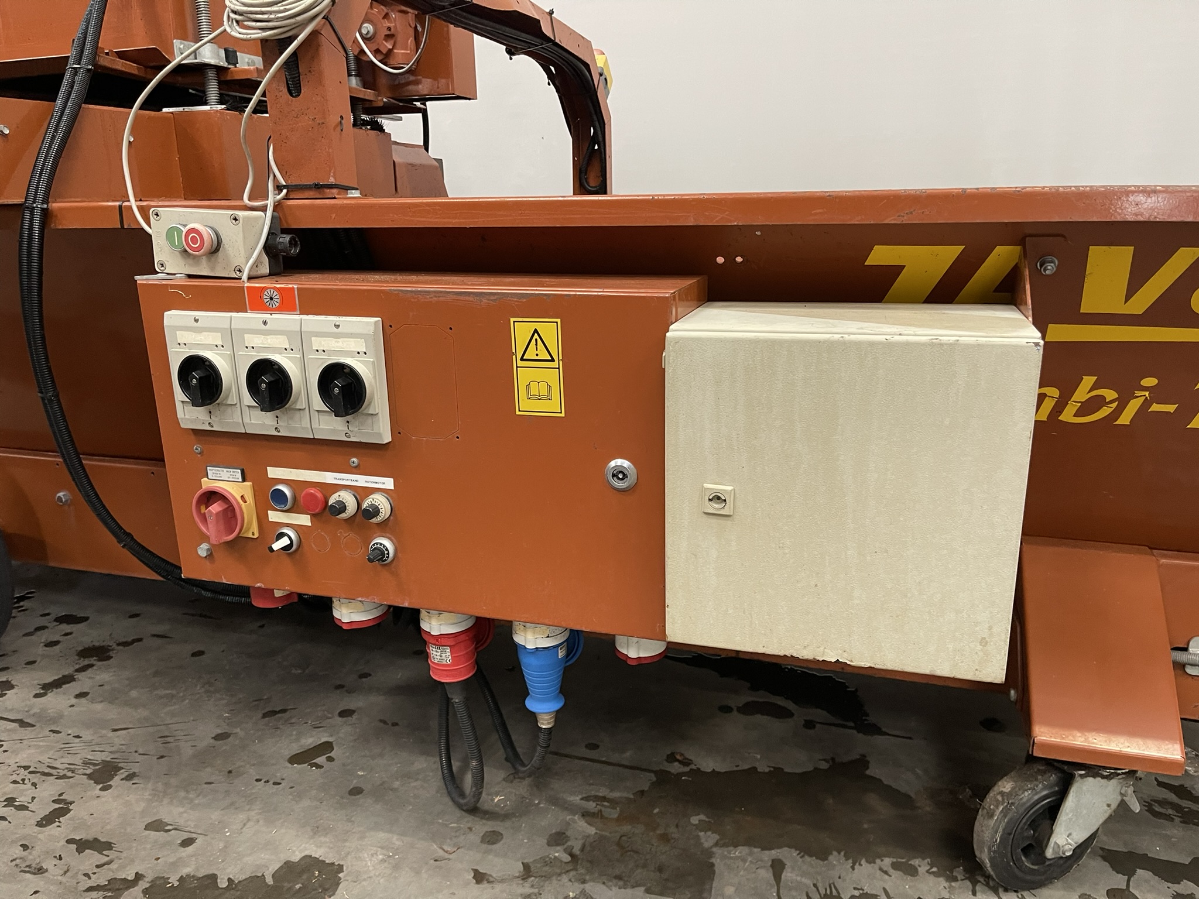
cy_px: 450
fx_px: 866
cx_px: 600
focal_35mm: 25
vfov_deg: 54.9
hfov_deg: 69.4
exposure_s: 1/60
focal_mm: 5.1
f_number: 1.6
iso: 320
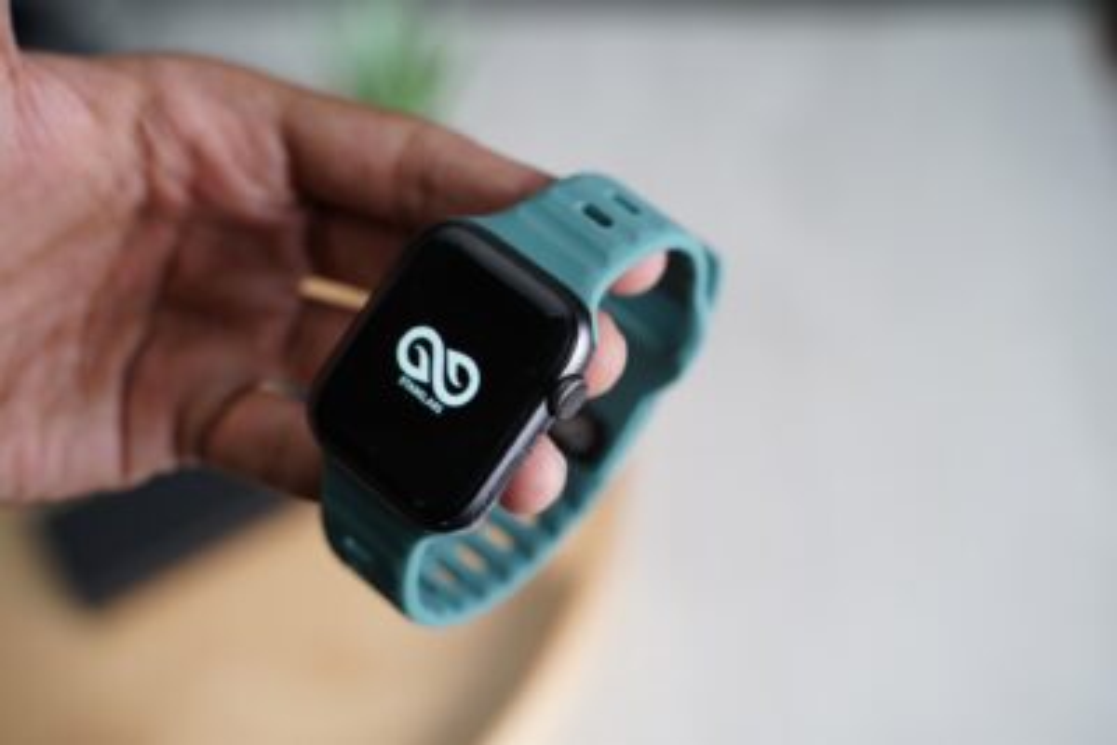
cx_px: 558
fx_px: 1490
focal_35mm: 48
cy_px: 372
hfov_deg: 41.1
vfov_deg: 28.1
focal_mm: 48
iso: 640
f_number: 4
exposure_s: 1/60
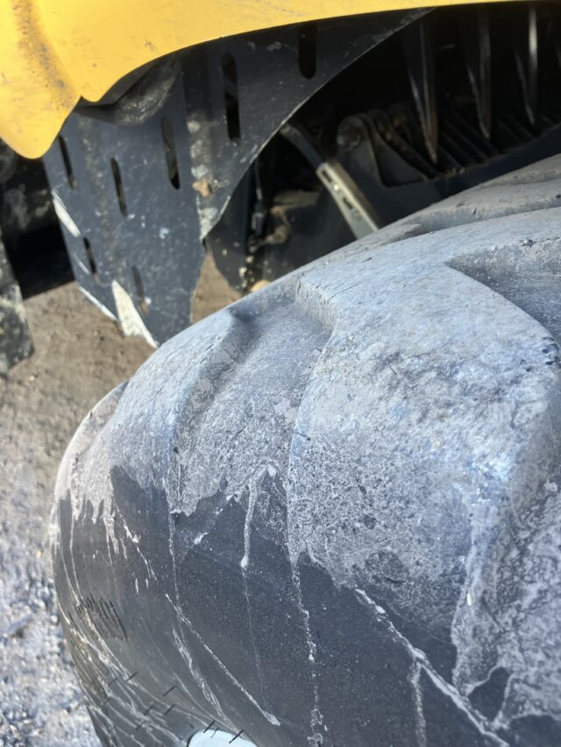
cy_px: 374
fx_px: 605
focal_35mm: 28
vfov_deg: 63.4
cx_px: 280
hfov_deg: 49.8
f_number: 1.8
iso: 40
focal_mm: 3.99
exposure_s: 1/121
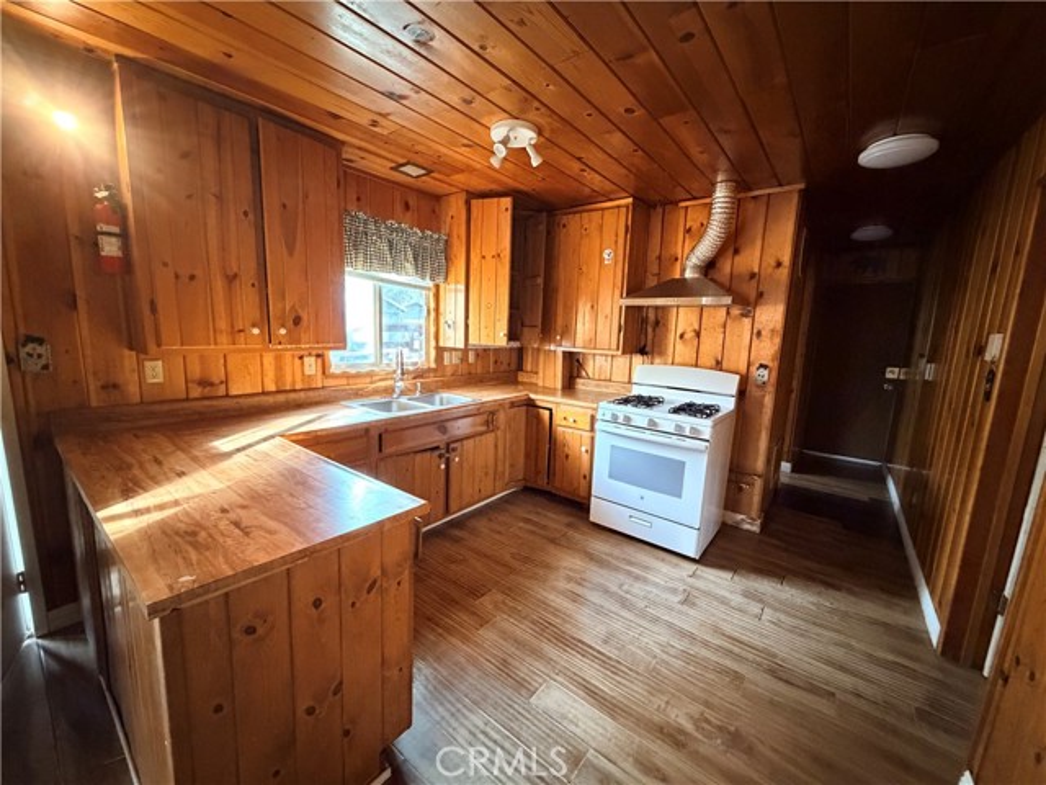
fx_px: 423
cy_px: 392
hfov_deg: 102.1
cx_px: 523
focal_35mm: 14
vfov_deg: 85.7
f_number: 2.2
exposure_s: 1/60
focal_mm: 2.22
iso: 1250
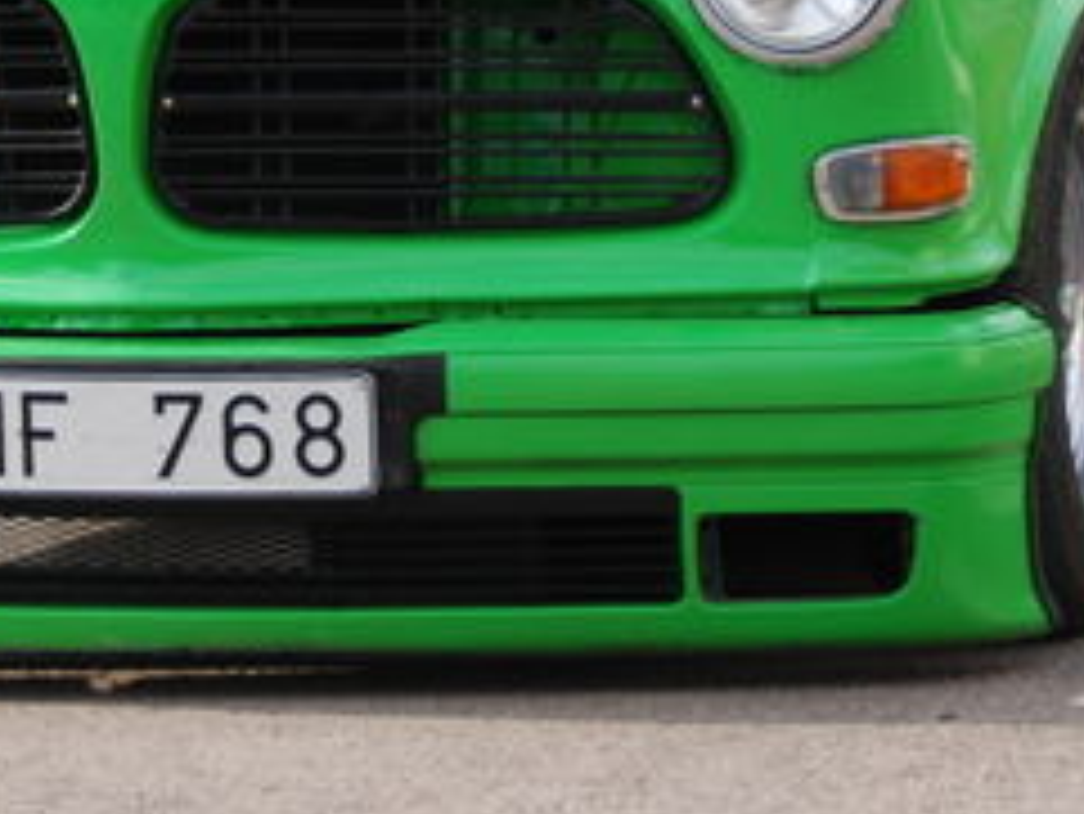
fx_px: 7457
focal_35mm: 238
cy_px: -54
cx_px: 513
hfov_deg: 8.3
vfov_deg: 6.2
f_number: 5
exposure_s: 1/200
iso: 100
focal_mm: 62
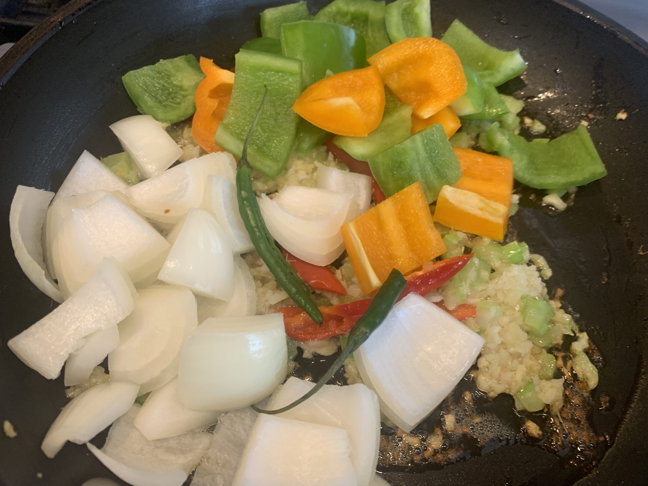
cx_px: 324
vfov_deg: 53.1
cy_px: 243
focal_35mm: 26
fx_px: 487
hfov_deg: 67.3
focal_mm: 4.25
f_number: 1.8
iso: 125
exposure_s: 1/50
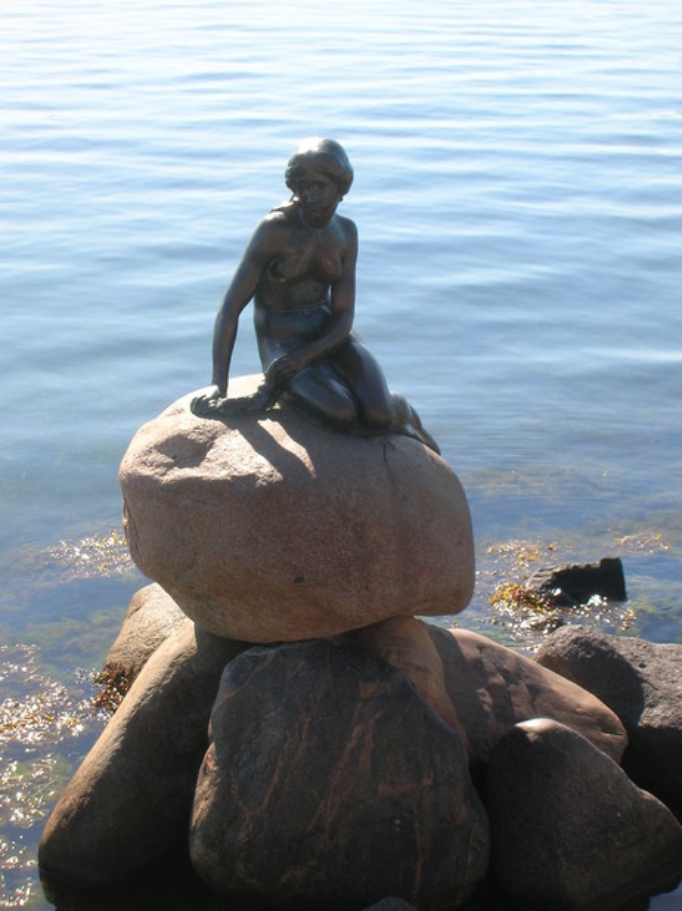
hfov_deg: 18.9
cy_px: 456
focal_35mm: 78
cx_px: 341
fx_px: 2051
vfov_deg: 25.0
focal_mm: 13
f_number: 6.9
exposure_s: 1/90.7
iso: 50
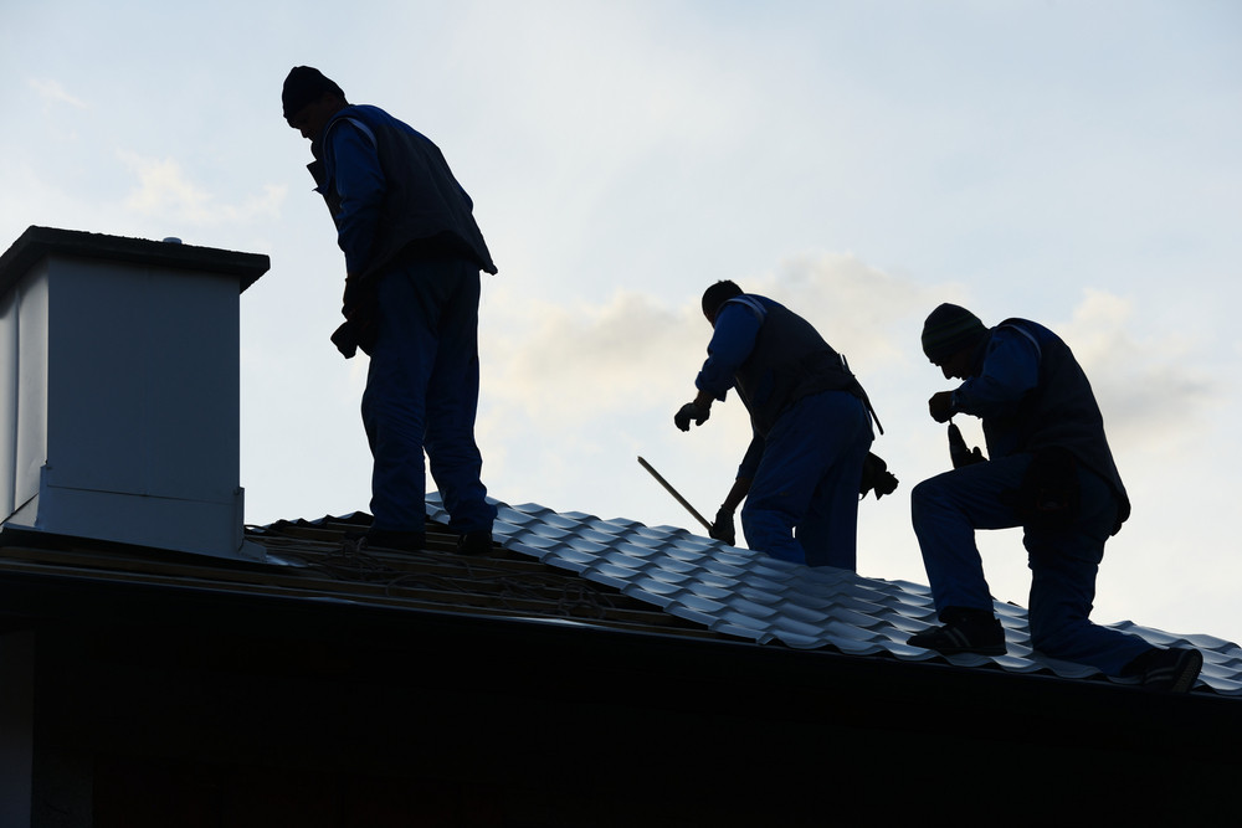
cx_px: 621
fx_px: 4658
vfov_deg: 10.2
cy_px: 414
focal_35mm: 135
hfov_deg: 15.2
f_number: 8
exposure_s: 1/200
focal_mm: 135
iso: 100
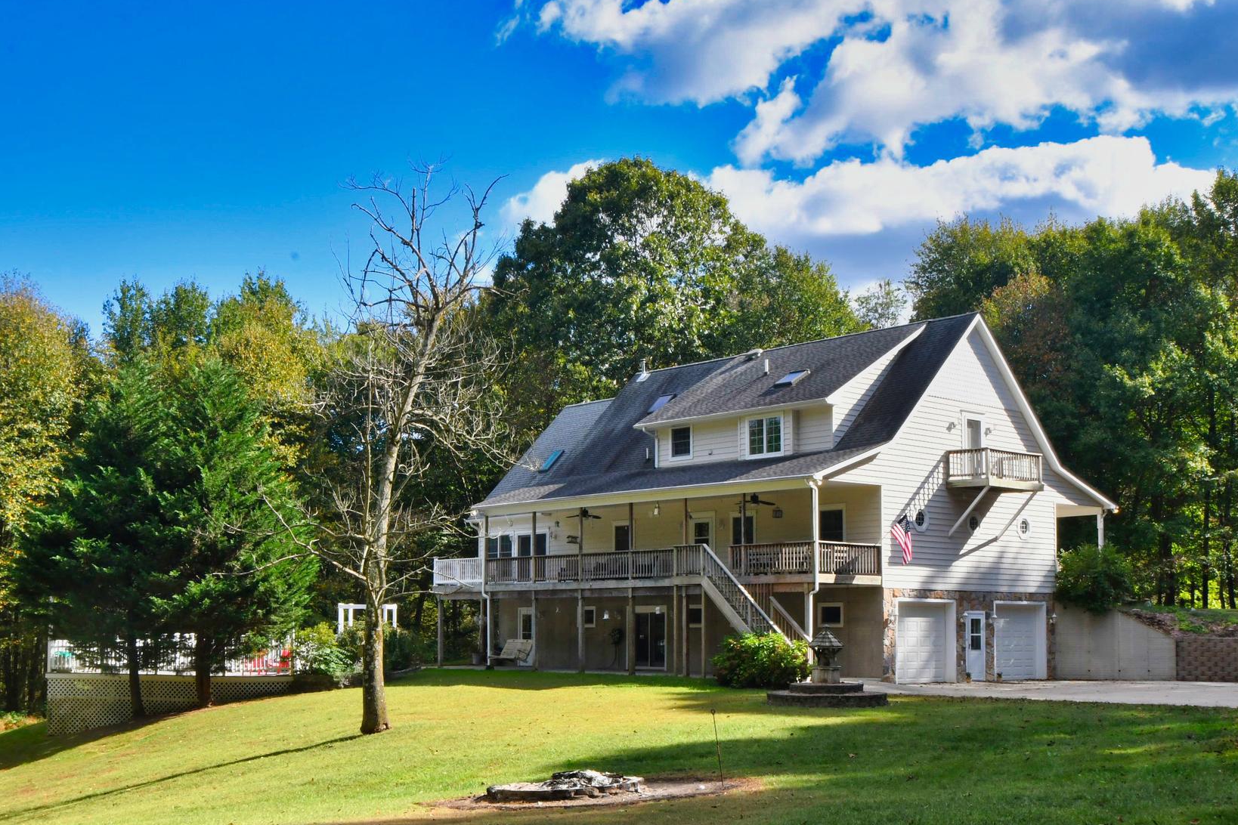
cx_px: 604
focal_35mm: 45
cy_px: 508
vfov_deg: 29.8
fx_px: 1547
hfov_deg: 43.6
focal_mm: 24
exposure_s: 1/100
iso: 400
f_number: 22
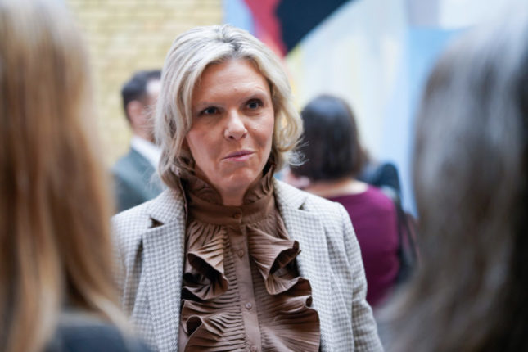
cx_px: 264
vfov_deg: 19.5
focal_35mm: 70
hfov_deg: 28.8
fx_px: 1027
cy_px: 176
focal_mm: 70
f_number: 2.8
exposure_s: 1/100
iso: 1250
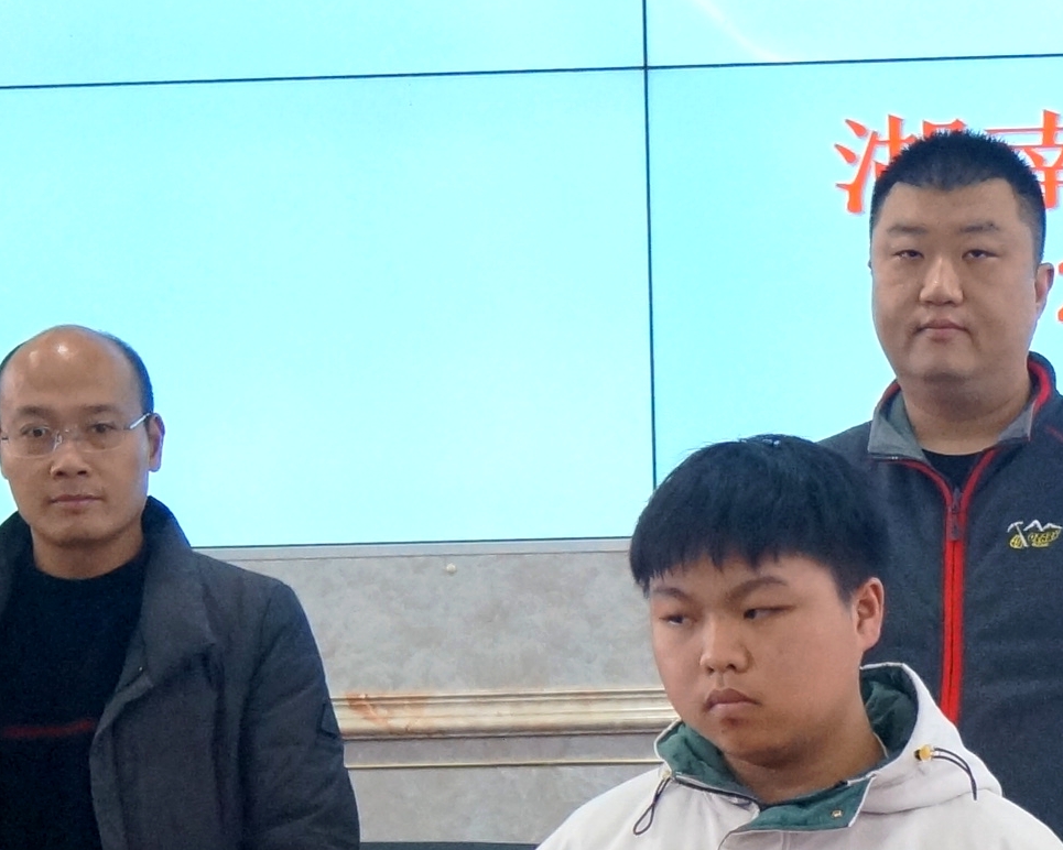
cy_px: 789
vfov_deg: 9.8
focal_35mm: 156
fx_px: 4908
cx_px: 1443
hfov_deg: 12.0
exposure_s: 1/160
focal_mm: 30
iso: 1600
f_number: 4.5
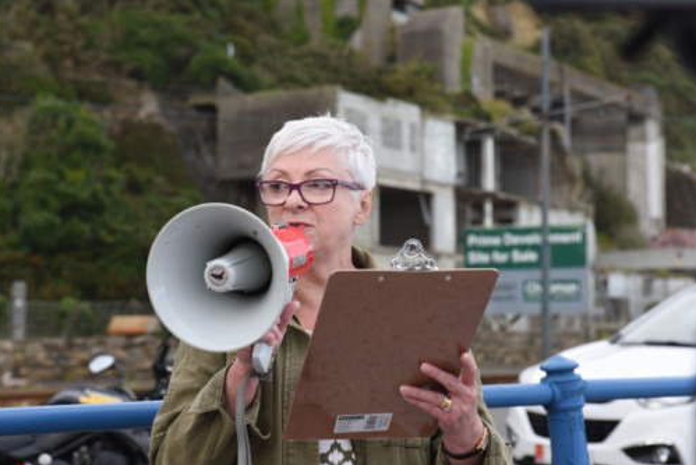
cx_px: 345
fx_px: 1547
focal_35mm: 80
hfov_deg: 25.4
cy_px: 209
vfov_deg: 17.1
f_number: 6.3
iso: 320
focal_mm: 70
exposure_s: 1/160
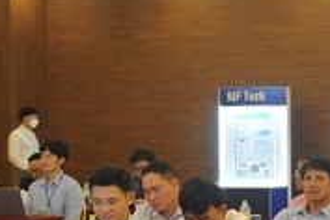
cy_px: 134
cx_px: 319
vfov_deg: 7.6
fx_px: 1659
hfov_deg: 11.3
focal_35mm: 181
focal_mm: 50
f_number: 4
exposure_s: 1/20
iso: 500
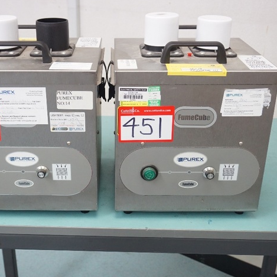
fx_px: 426
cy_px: 139
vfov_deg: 36.1
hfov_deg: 35.9
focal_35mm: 47
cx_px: 105
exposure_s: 1/160
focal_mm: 24
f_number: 4.5
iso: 1250
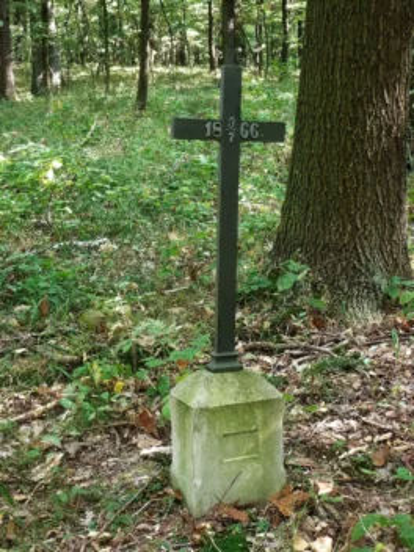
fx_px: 781
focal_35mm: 49
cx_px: 207
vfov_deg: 38.9
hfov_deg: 29.7
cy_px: 276
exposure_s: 1/25
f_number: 4.1
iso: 400
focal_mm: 8.7
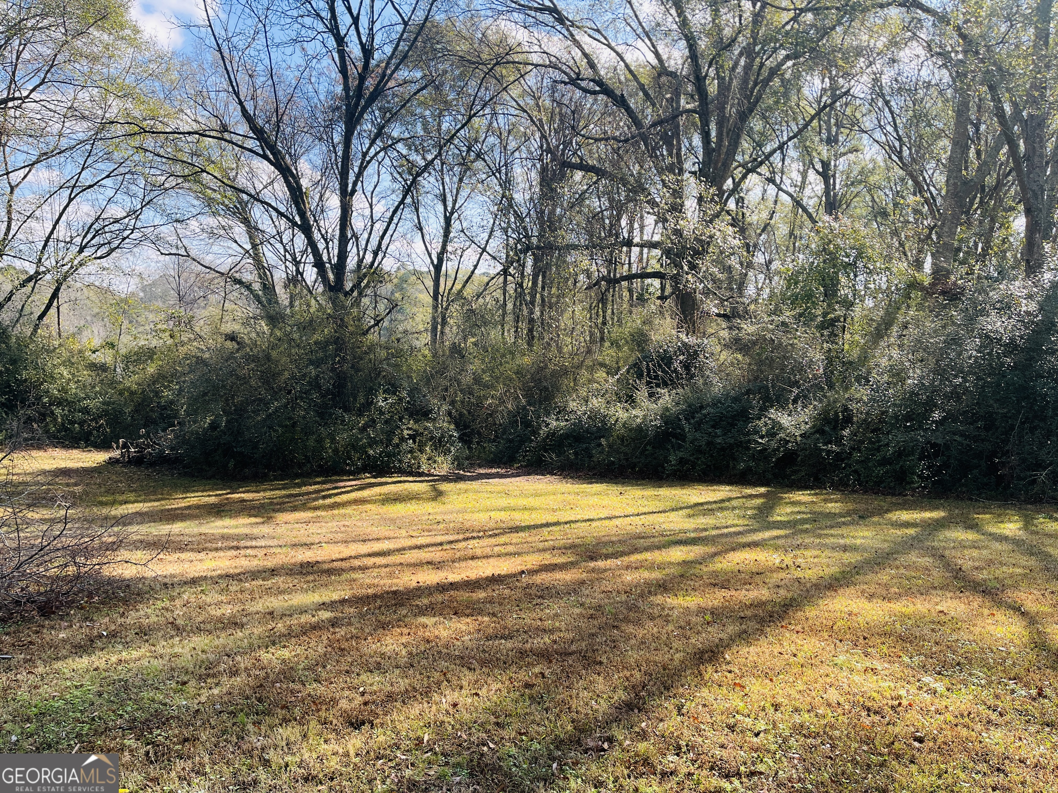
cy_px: 396
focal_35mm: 26
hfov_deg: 67.3
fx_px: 795
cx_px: 529
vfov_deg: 53.1
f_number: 1.6
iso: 50
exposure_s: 1/751
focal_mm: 5.1
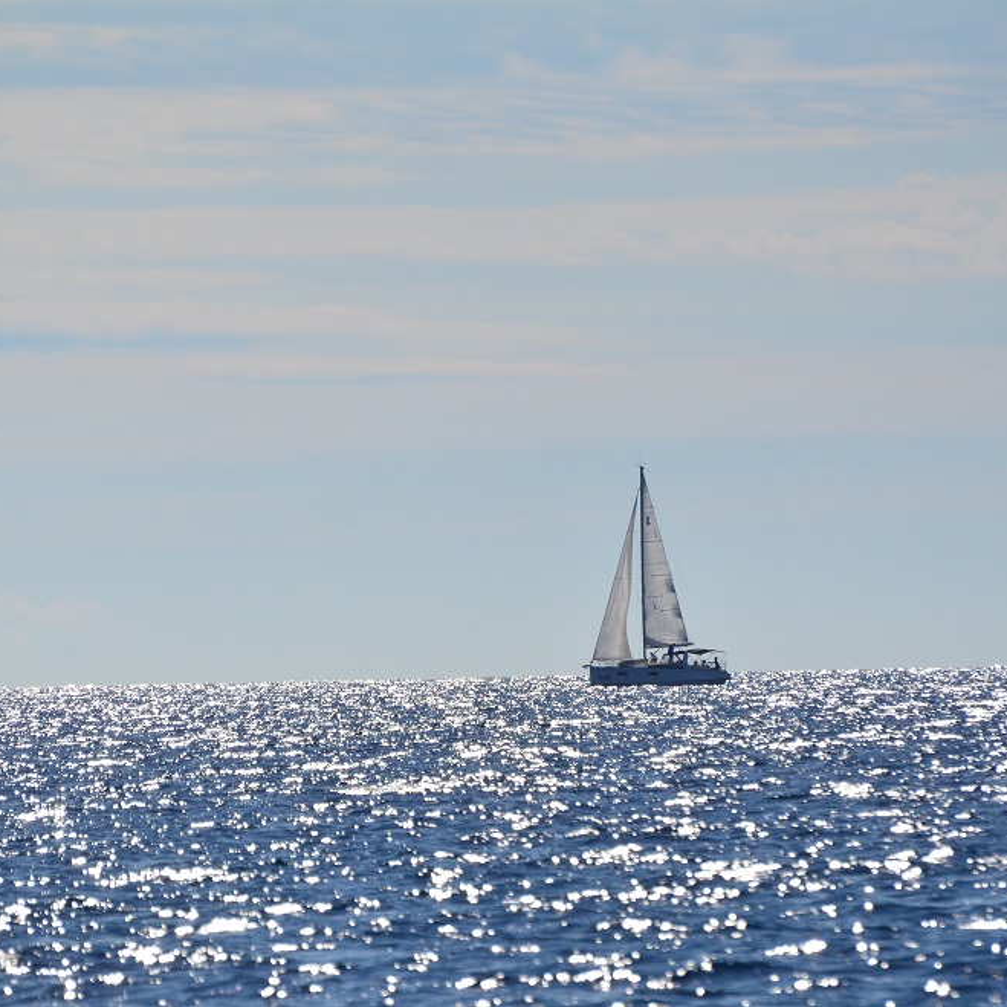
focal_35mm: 521
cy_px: 503
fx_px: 17147
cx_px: 413
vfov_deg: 3.4
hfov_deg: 3.4
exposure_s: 1/8000
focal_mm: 270
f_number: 6.3
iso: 500
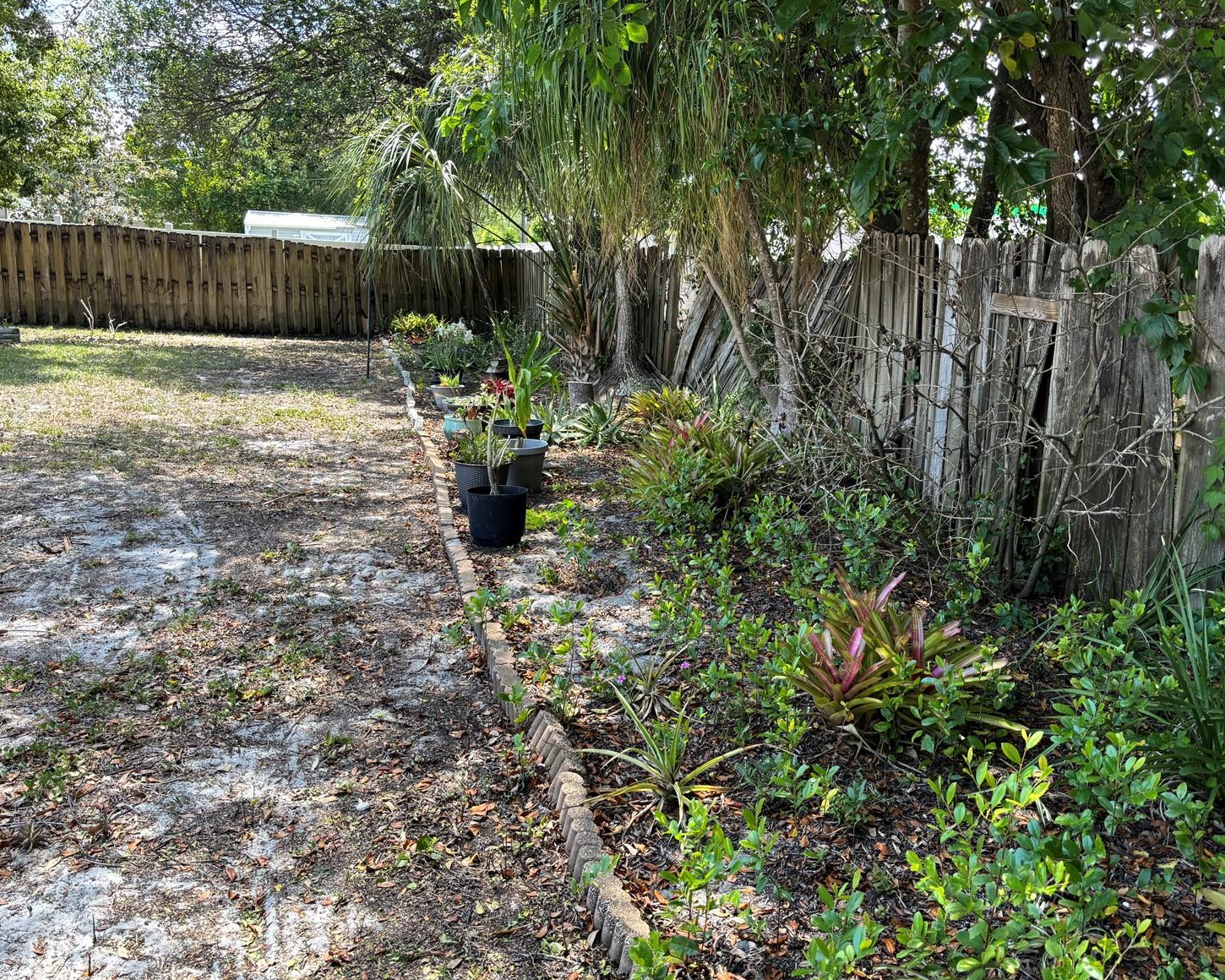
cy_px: 489
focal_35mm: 28
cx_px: 638
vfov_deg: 51.5
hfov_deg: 62.2
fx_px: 1015
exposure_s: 1/197
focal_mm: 5.96
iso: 40
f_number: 1.6
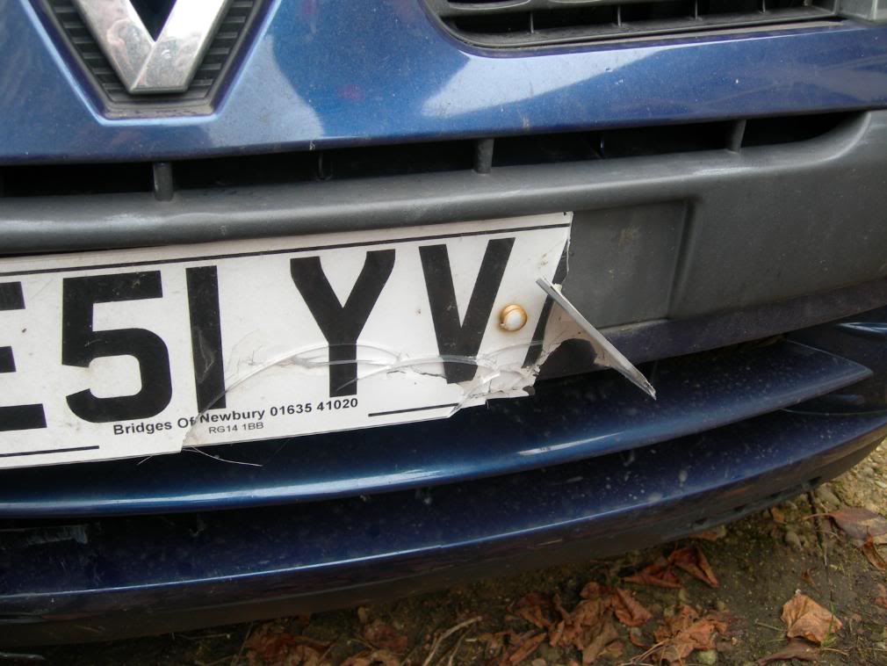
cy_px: 333
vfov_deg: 37.7
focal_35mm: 38
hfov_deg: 49.0
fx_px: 974
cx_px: 444
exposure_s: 1/27
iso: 50
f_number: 2.8
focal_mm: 7.8
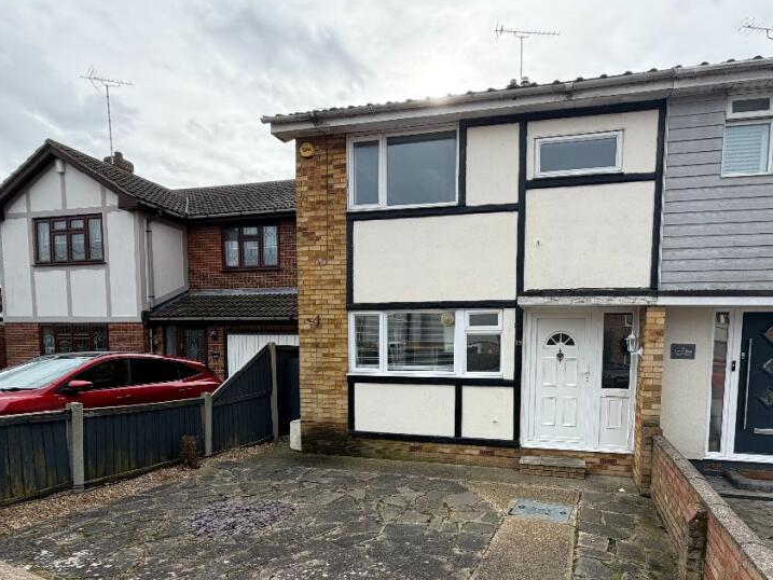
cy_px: 389
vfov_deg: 64.2
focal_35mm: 20
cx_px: 472
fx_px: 447
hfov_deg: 80.5
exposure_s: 1/651
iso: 40
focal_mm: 2.22
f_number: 2.2
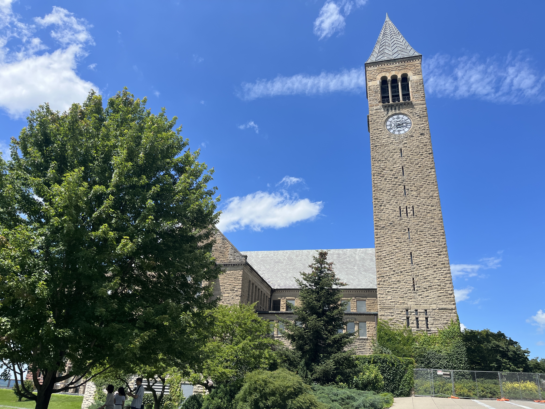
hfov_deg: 67.3
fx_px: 409
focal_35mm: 26
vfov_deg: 53.1
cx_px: 272
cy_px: 204
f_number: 1.6
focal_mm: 5.1
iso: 50
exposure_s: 1/3215
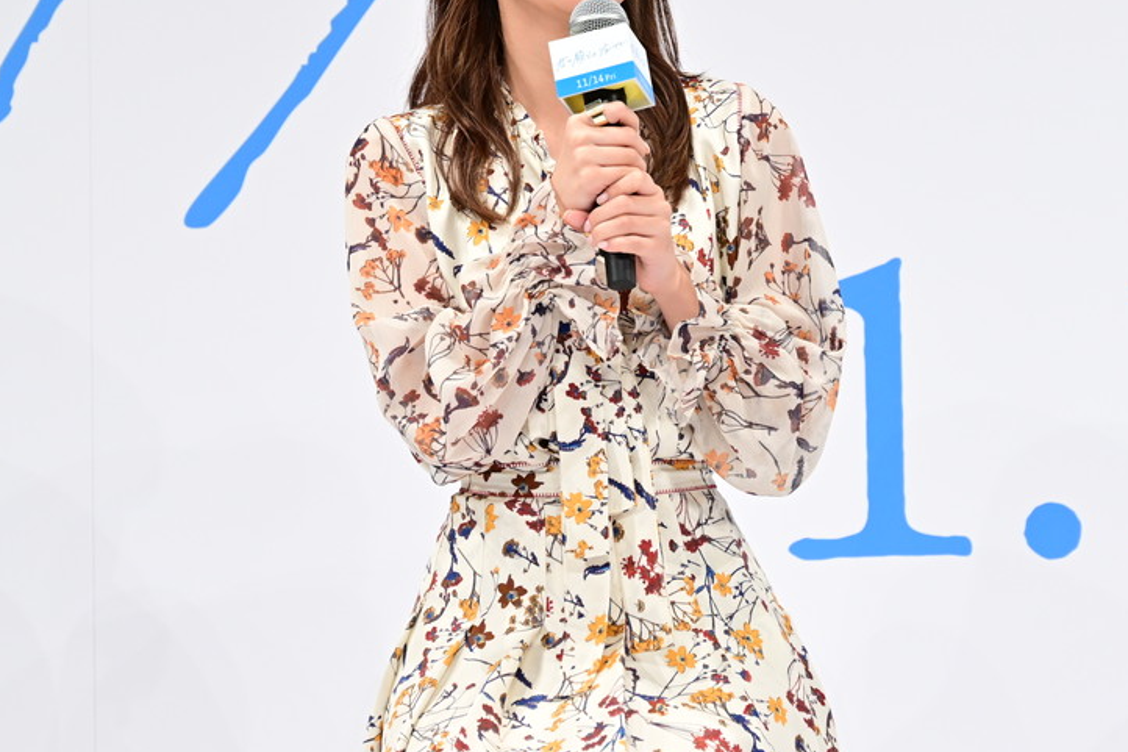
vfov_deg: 6.5
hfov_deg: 9.7
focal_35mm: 212
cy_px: 251
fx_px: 6641
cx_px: 606
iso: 1600
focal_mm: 102
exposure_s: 1/200
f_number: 6.3
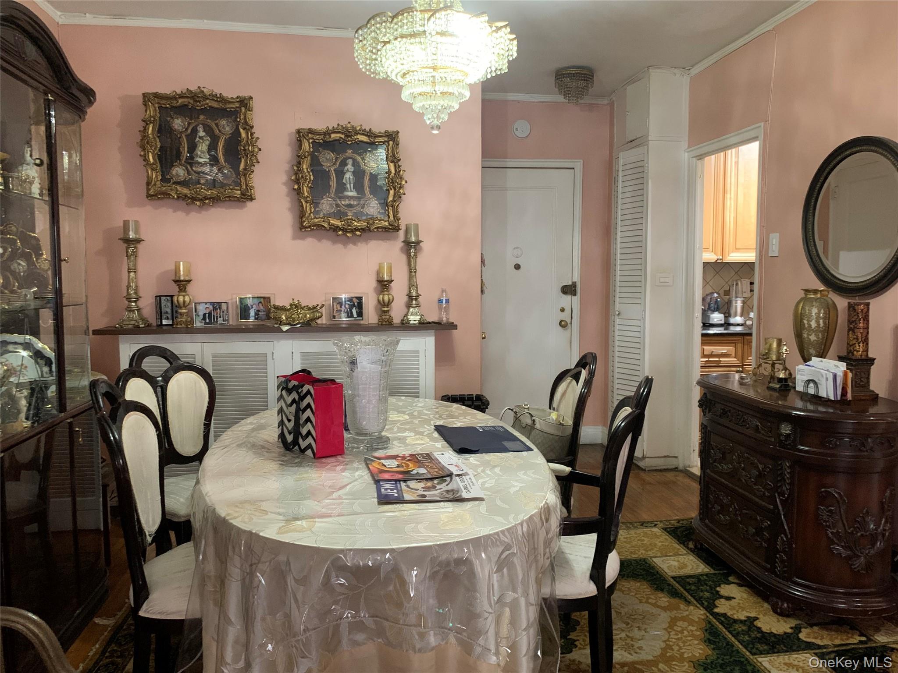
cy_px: 336
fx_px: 674
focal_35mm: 26
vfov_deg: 53.1
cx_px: 449
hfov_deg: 67.3
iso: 400
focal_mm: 4.25
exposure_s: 1/30
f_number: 1.8
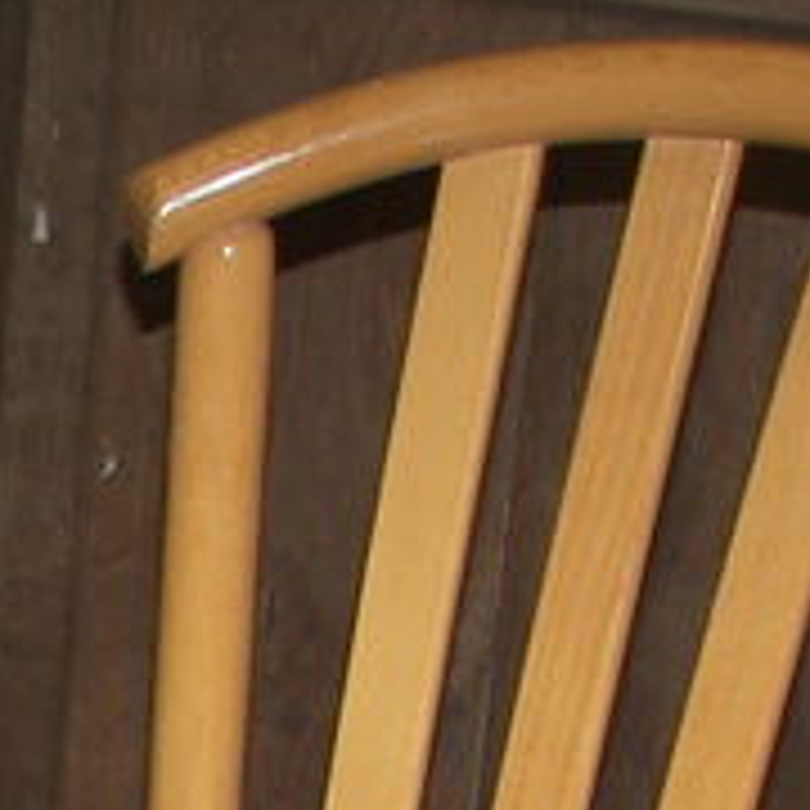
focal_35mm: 177
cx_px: -392
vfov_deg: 9.5
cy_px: 1287
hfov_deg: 9.6
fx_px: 4686
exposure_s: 1/125
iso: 50
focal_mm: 6
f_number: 2.8
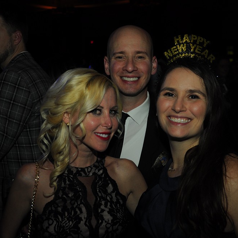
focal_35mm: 54
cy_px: 119
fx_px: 420
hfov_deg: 31.6
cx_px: 137
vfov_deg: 31.6
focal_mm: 28
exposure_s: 1/60
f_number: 4.5
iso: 400
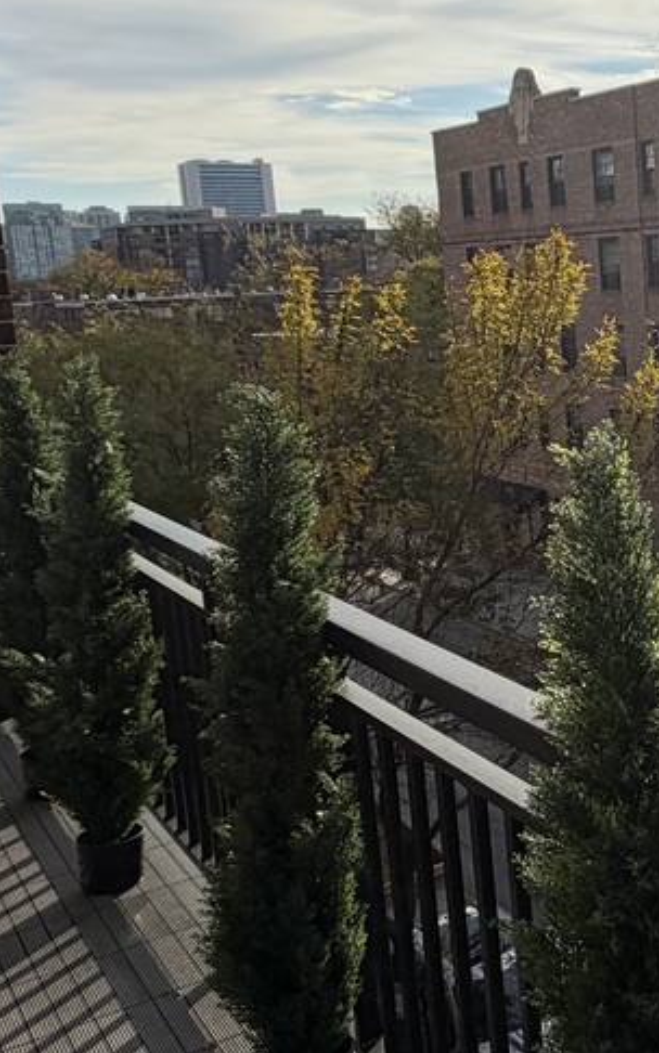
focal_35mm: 44
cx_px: 845
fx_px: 1264
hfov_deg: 25.4
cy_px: 457
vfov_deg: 45.2
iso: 25
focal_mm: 2.22
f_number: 2.2
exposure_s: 1/914
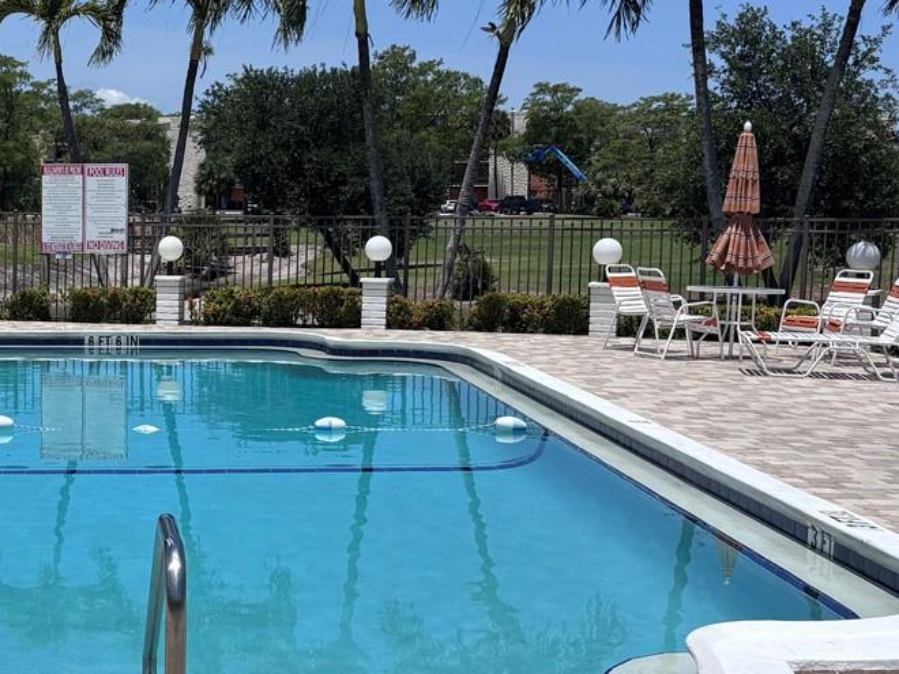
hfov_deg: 29.2
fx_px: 1636
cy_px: 347
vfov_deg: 23.3
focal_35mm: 63
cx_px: 54
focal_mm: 5.96
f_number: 1.6
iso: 50
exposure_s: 1/7692
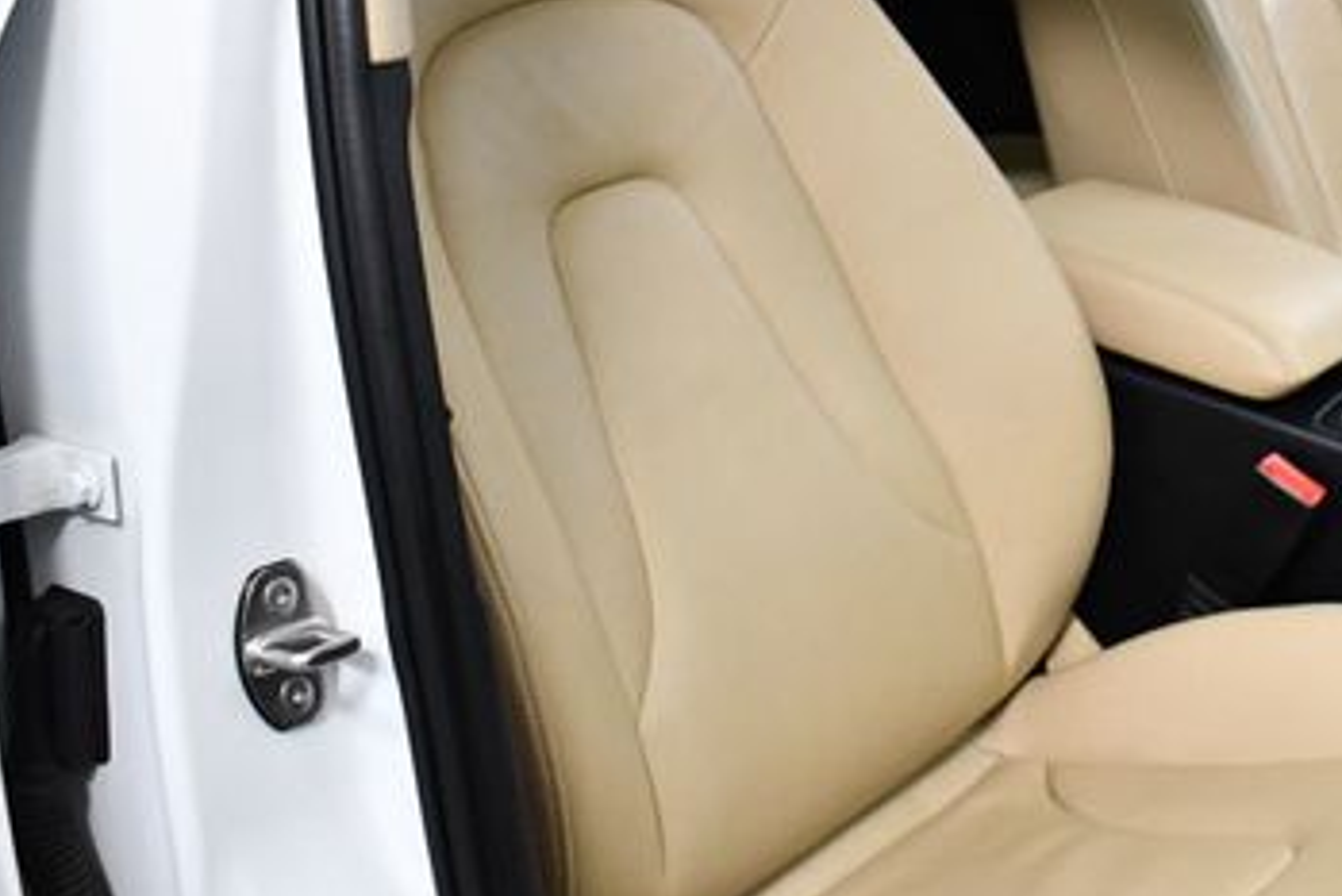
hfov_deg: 29.6
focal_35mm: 66
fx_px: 2461
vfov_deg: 20.6
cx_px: 1127
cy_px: 315
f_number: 3.5
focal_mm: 18
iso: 2000
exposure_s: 1/125
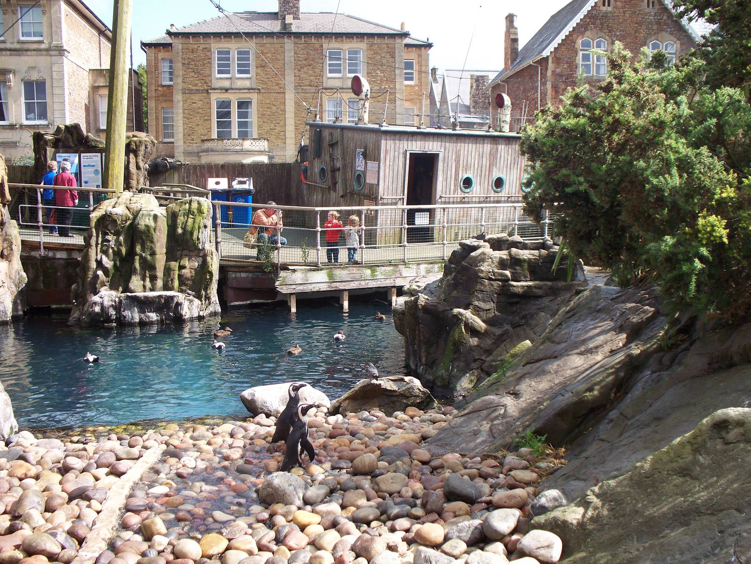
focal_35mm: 35
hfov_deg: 52.6
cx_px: 376
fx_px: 759
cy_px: 282
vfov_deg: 40.7
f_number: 2.8
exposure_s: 1/320
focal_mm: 7.54
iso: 80
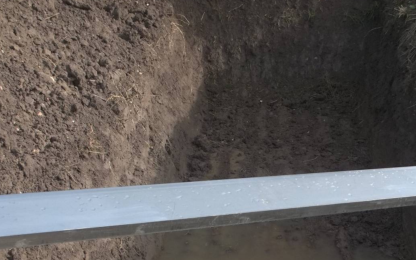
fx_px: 612
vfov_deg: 23.6
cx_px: 225
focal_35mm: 54
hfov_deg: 37.5
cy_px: 210
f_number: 3.3
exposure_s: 1/250
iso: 80
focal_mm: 5.9
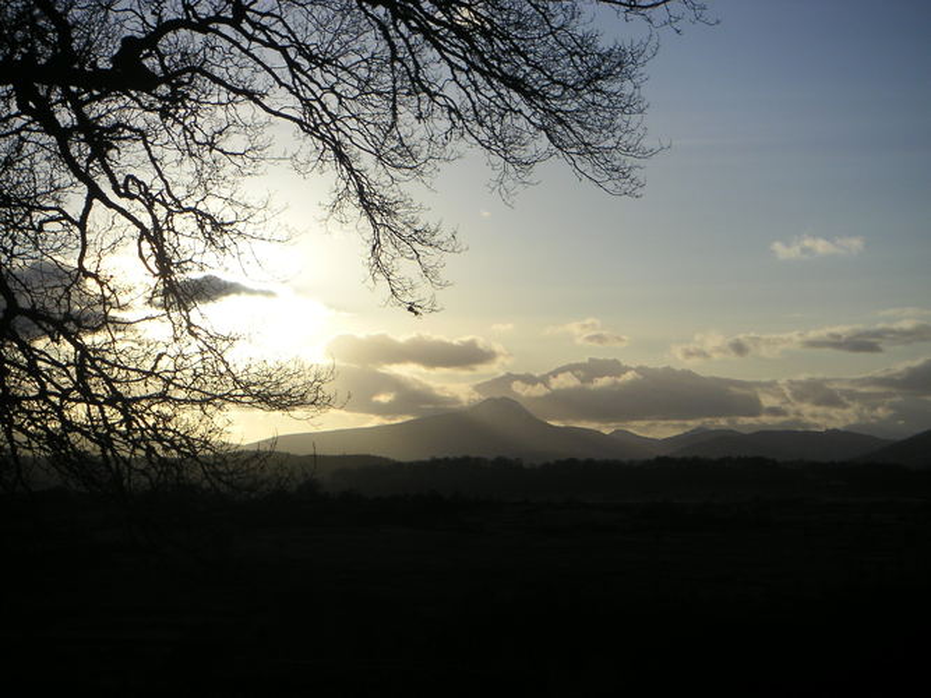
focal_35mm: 74
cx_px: 466
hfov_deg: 26.3
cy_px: 349
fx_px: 1990
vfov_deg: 19.9
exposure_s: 1/350
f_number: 8
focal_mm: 11.5
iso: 50
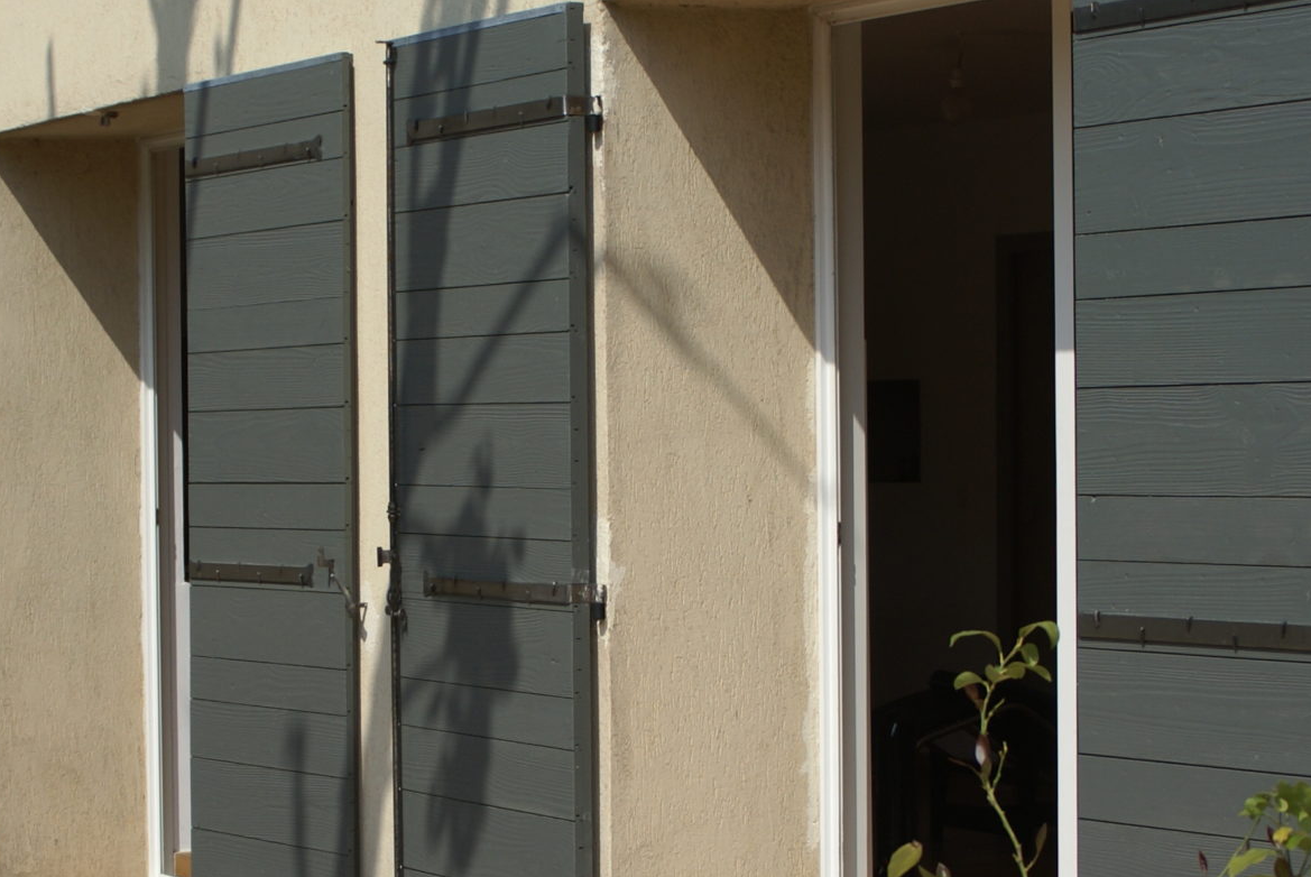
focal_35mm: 92
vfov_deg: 14.9
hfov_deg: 22.1
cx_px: 472
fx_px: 3354
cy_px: 547
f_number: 4.5
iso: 100
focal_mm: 28
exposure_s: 1/1250
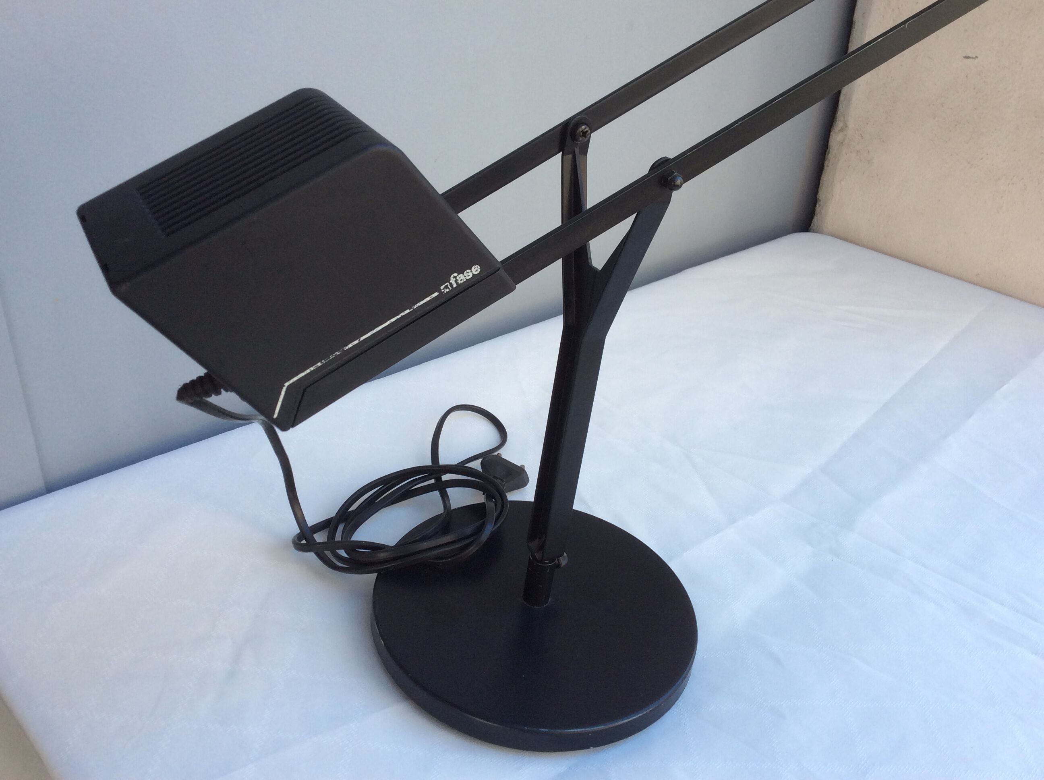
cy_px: 390
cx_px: 522
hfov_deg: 56.9
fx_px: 964
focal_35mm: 32
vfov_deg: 44.1
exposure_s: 1/183
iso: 32
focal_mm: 3.3
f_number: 2.4
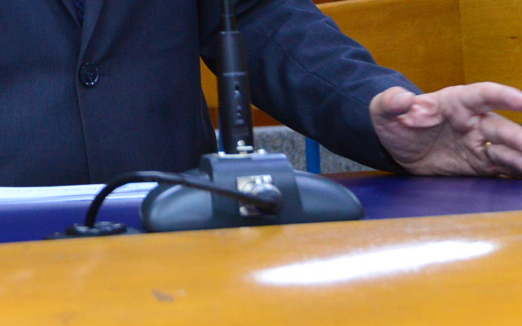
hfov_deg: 16.5
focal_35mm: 123
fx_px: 1749
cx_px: -51
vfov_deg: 10.3
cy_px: -152
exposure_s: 1/60
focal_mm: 35
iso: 2500
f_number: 5.6
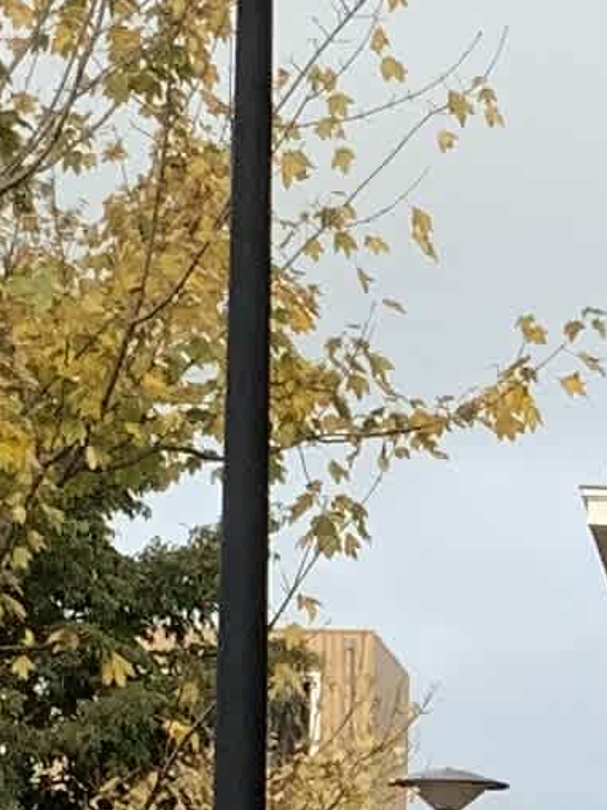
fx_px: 5377
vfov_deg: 8.5
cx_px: 688
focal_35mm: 230
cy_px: 1084
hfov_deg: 6.4
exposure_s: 1/599
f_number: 1.8
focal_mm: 3
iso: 16
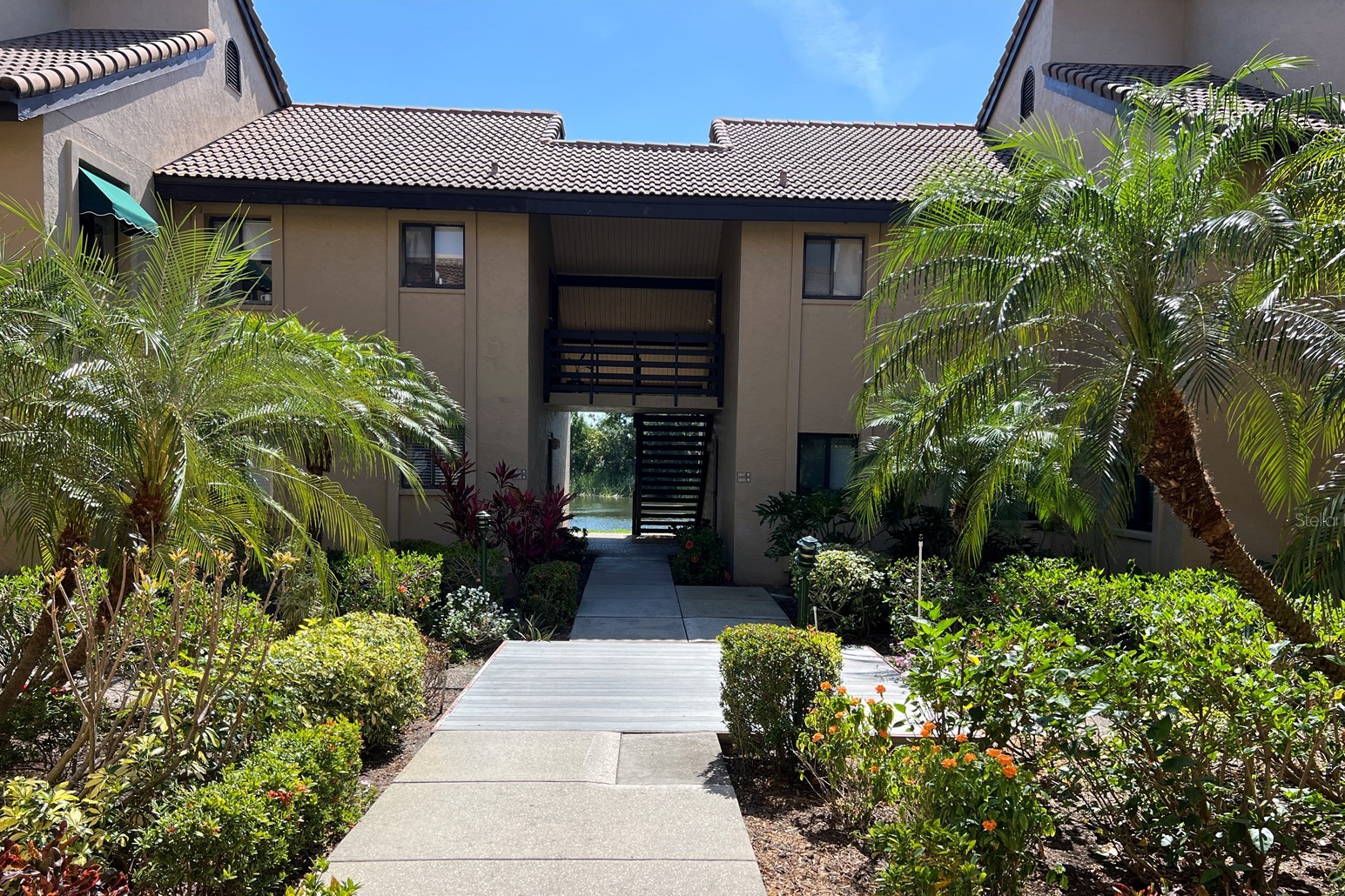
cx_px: 681
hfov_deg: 65.5
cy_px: 519
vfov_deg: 46.2
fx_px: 1046
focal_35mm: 28
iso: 50
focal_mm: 5.7
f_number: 1.5
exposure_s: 1/2404
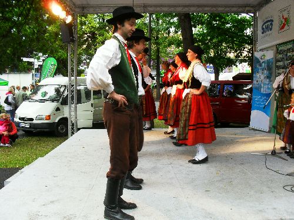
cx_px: 147
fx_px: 297
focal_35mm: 35
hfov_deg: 52.6
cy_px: 110
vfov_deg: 40.7
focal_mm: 6.3
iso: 100
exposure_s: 1/45
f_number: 3.2
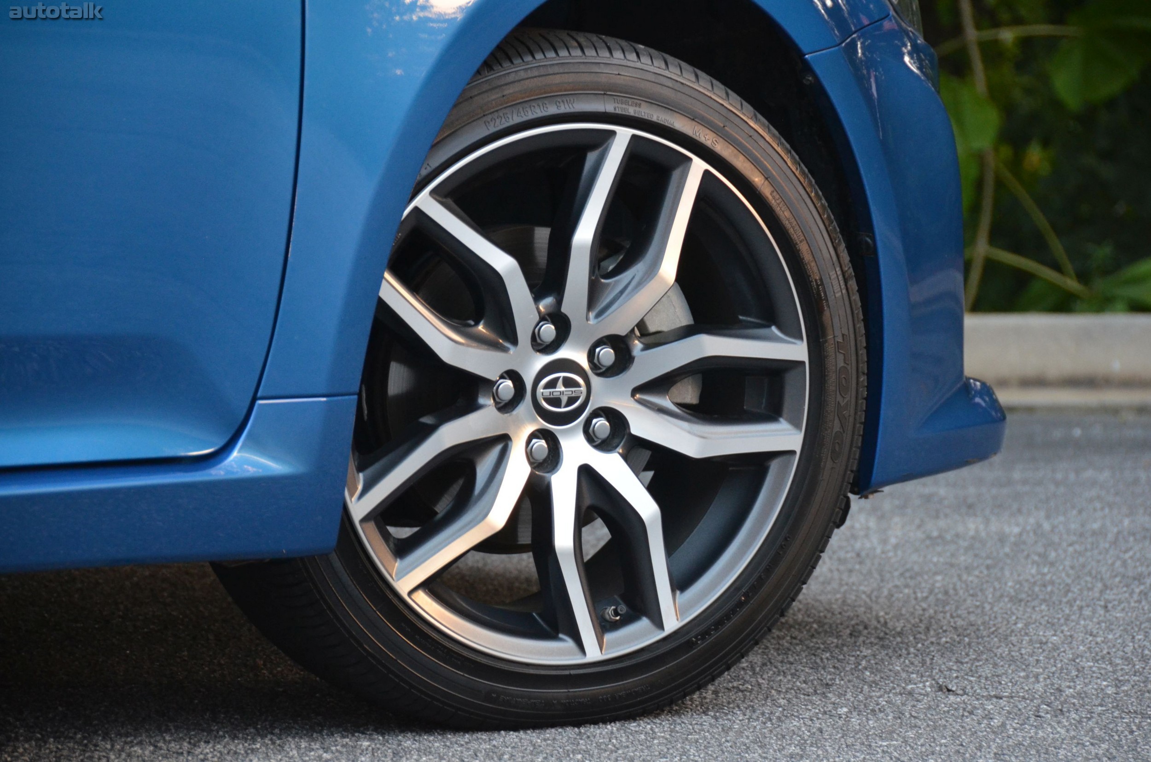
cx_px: 576
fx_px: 5360
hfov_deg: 12.3
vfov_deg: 8.1
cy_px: 381
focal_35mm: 168
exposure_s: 1/80
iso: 1600
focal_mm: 112
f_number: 5.3
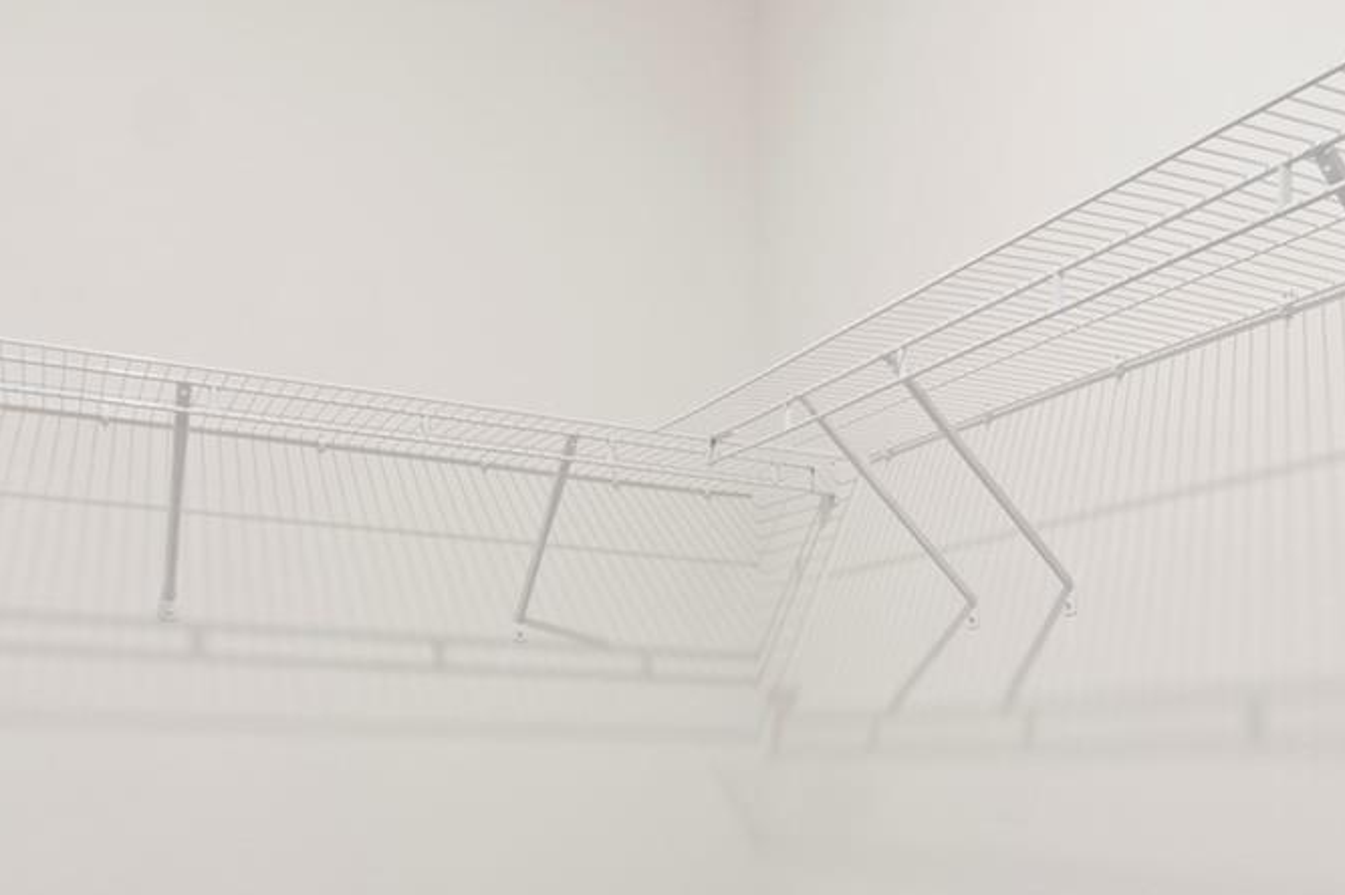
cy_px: 780
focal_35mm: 36
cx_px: 786
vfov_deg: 35.0
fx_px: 1344
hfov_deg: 52.9
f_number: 8
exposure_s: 1.3
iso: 100
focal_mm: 10
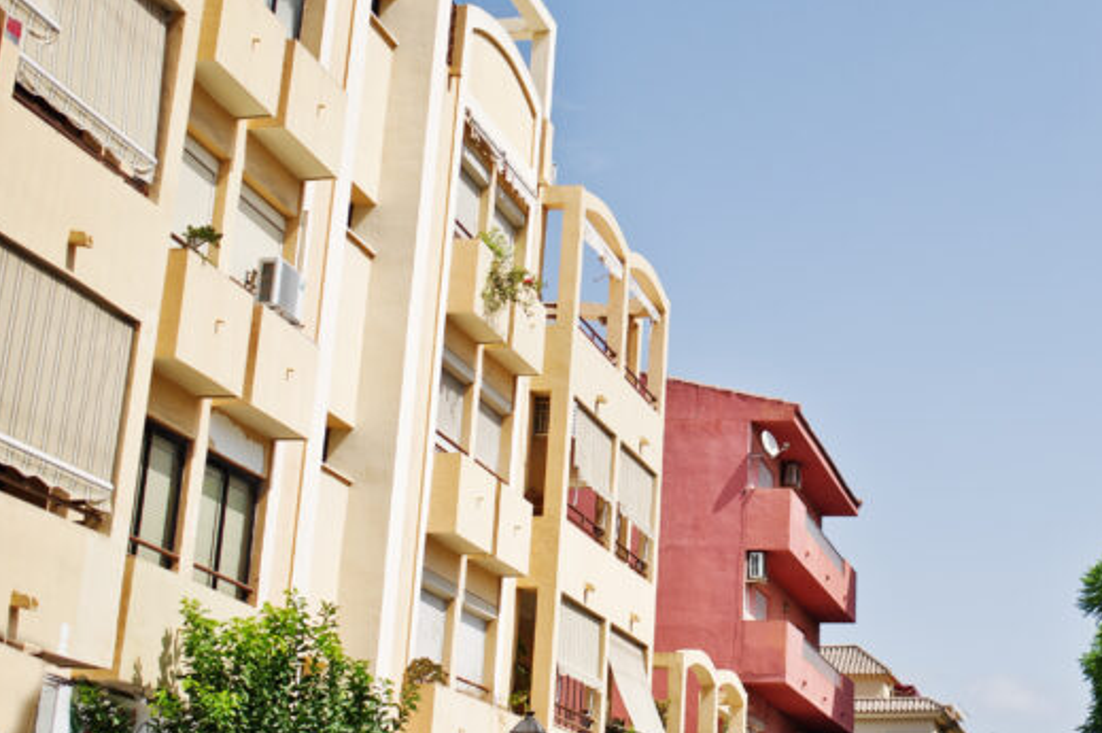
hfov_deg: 28.6
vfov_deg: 19.6
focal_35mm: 69
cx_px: 892
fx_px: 2110
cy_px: 207
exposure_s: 1/8000
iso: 200
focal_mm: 35
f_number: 1.8
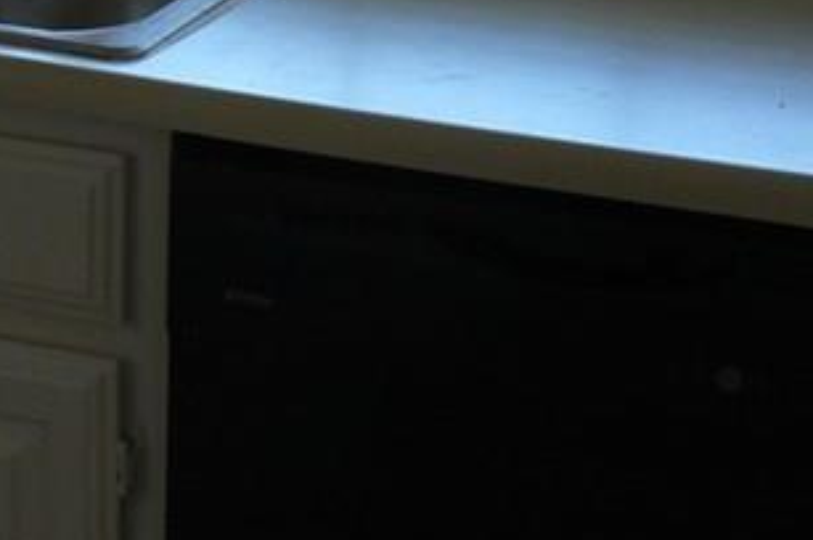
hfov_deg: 16.0
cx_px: -32
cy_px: -82
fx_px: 2820
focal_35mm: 125
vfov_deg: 10.8
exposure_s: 1/50
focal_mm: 6
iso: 80
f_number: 2.8
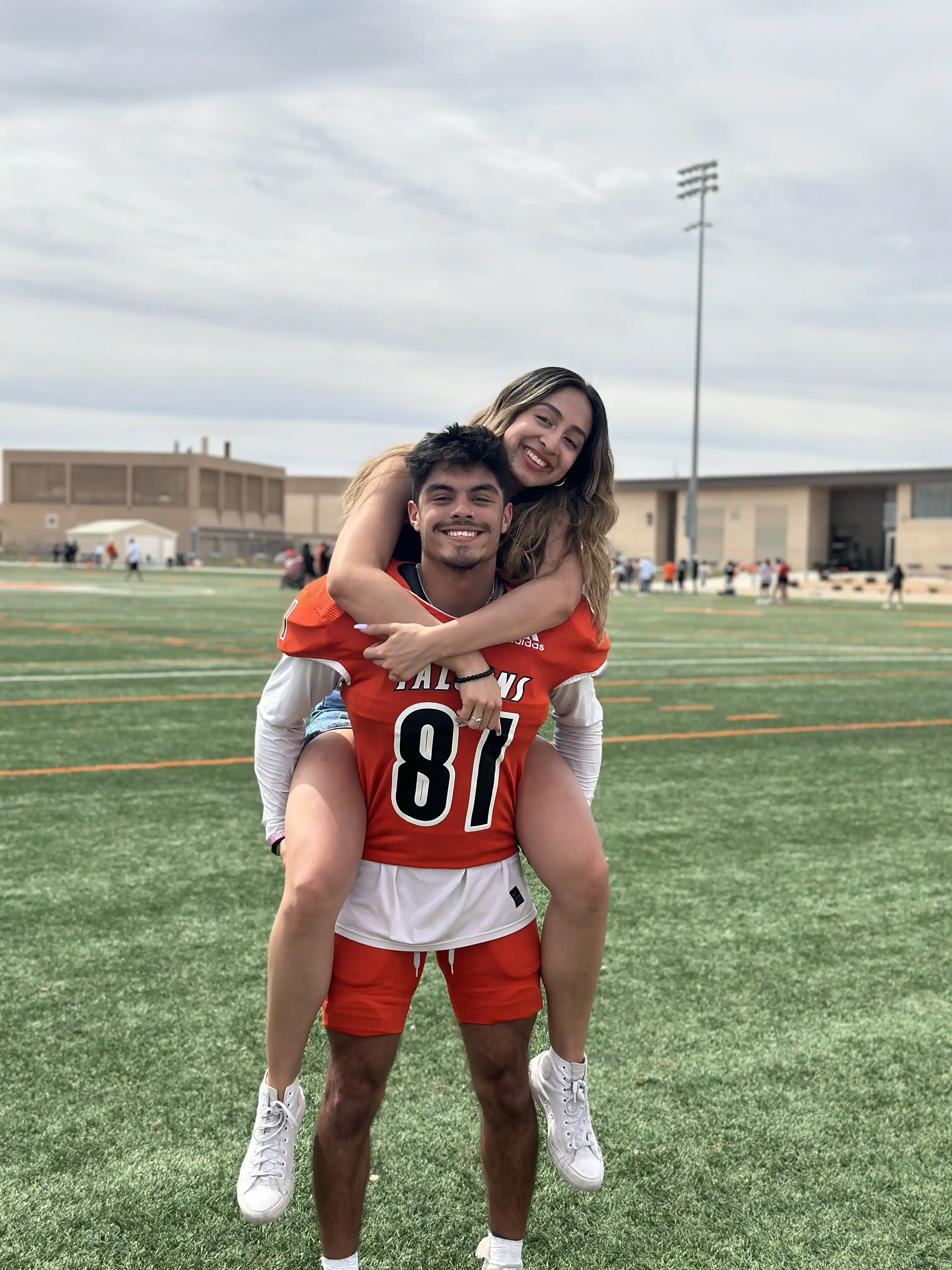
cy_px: 635
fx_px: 1760
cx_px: 476
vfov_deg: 39.7
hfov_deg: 30.3
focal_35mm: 48
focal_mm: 6.86
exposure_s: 1/8197
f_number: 1.78
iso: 100
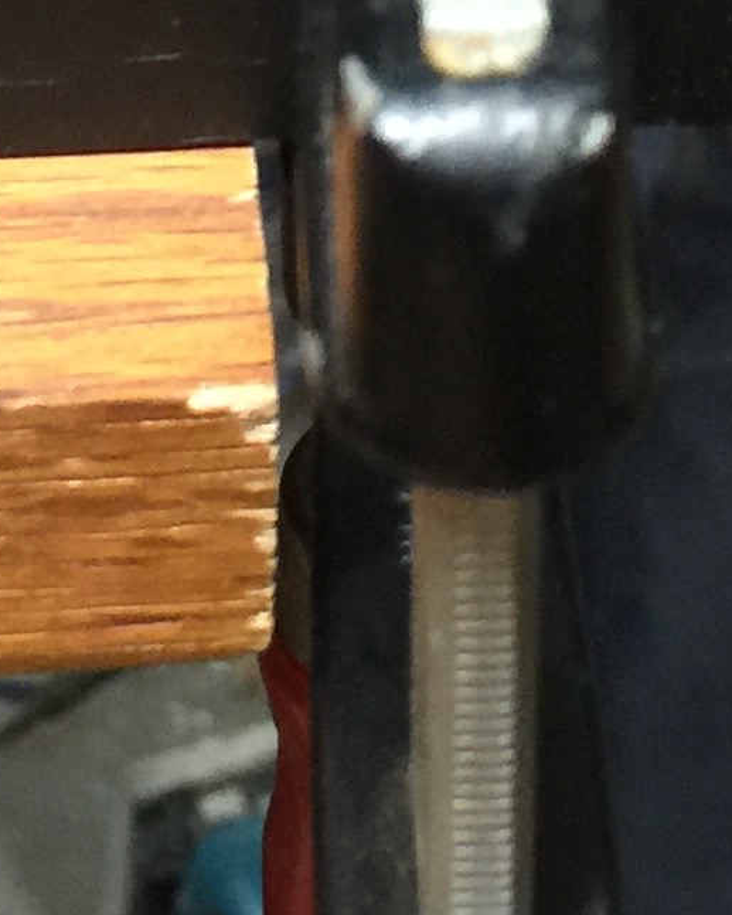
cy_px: -432
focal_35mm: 143
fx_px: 3872
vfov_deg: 12.8
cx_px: 409
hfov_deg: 10.8
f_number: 2.2
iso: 80
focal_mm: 4.15
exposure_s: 1/4
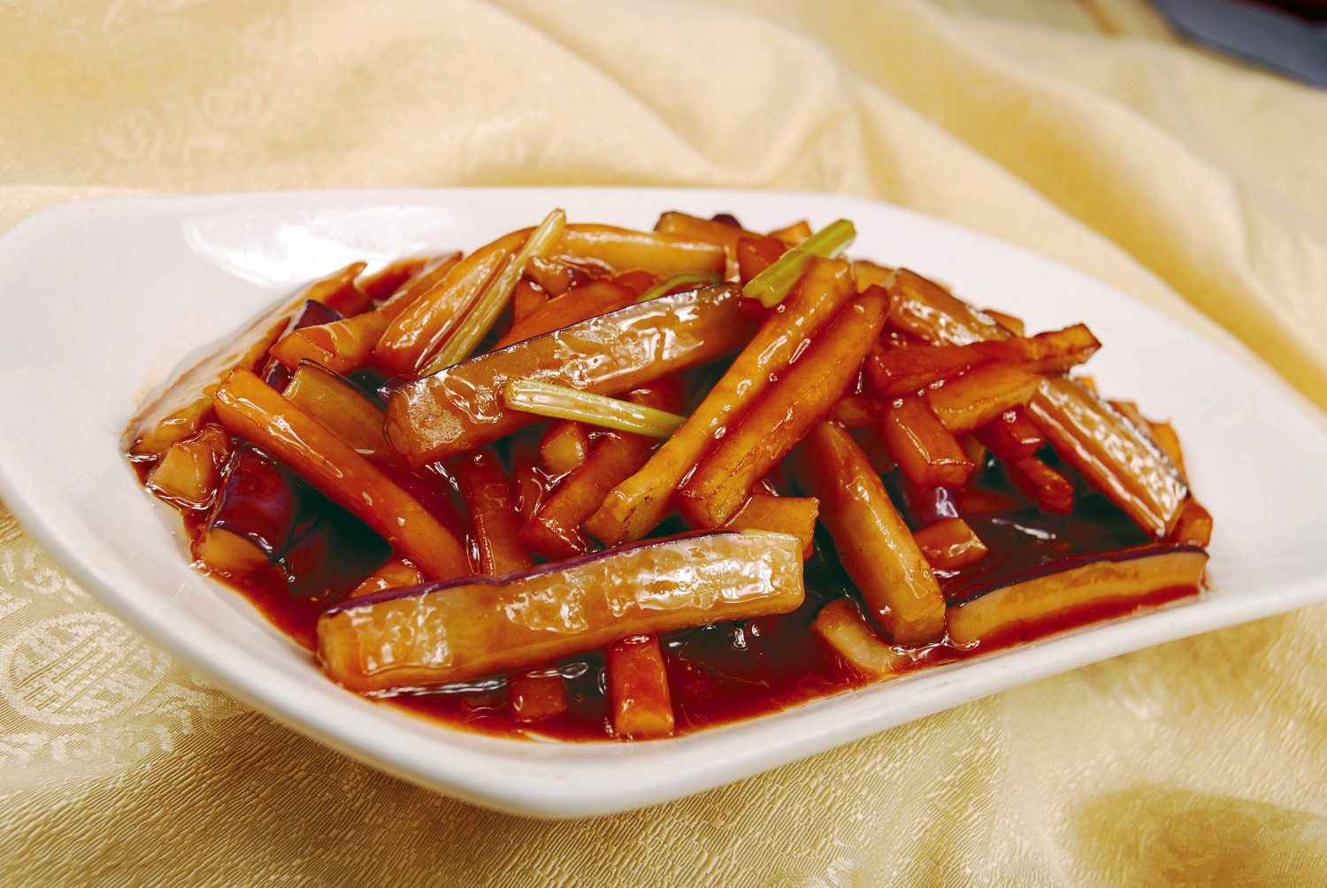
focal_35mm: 52
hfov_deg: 37.8
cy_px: 444
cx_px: 664
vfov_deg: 25.8
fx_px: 1937
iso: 100
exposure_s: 1/160
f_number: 7.1
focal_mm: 35
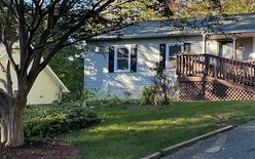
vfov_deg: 20.9
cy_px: 100
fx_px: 431
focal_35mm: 62
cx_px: 218
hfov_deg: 31.7
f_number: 1.8
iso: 20
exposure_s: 1/133
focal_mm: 3
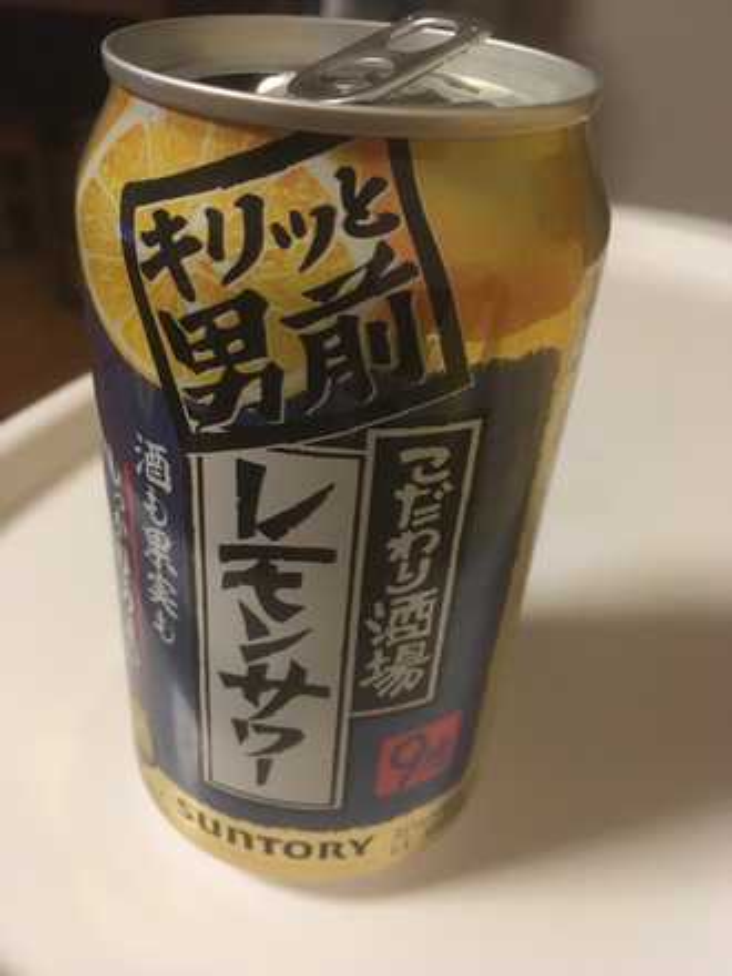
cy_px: 488
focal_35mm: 29
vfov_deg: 61.7
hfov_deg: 48.2
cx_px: 366
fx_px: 818
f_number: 2.2
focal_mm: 4.15
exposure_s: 1/30
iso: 250
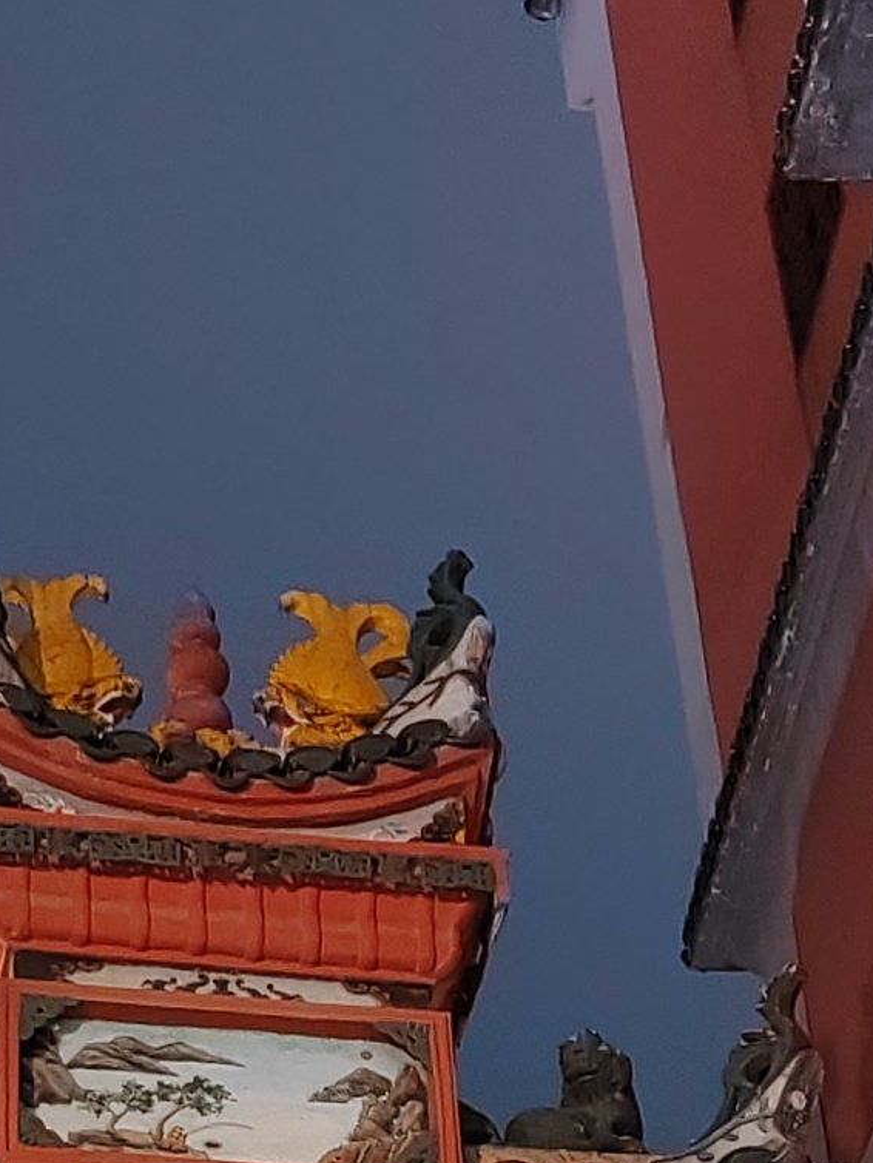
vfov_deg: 17.9
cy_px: 1364
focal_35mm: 105
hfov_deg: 14.1
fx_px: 3529
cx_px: 239
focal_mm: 5.52
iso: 1600
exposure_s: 1/100
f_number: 1.9
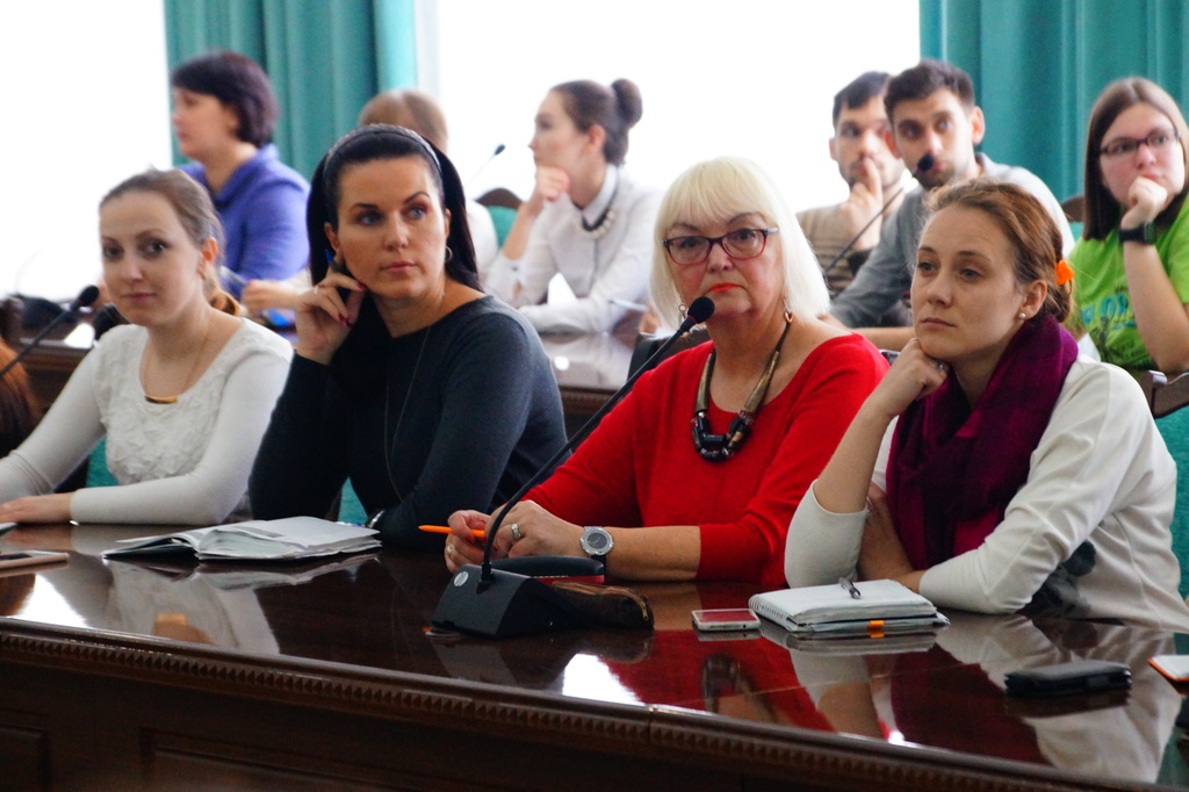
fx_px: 5943
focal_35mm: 180
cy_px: 396
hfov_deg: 11.4
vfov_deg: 7.6
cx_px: 594
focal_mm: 120
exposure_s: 1/60
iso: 3200
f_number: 6.3
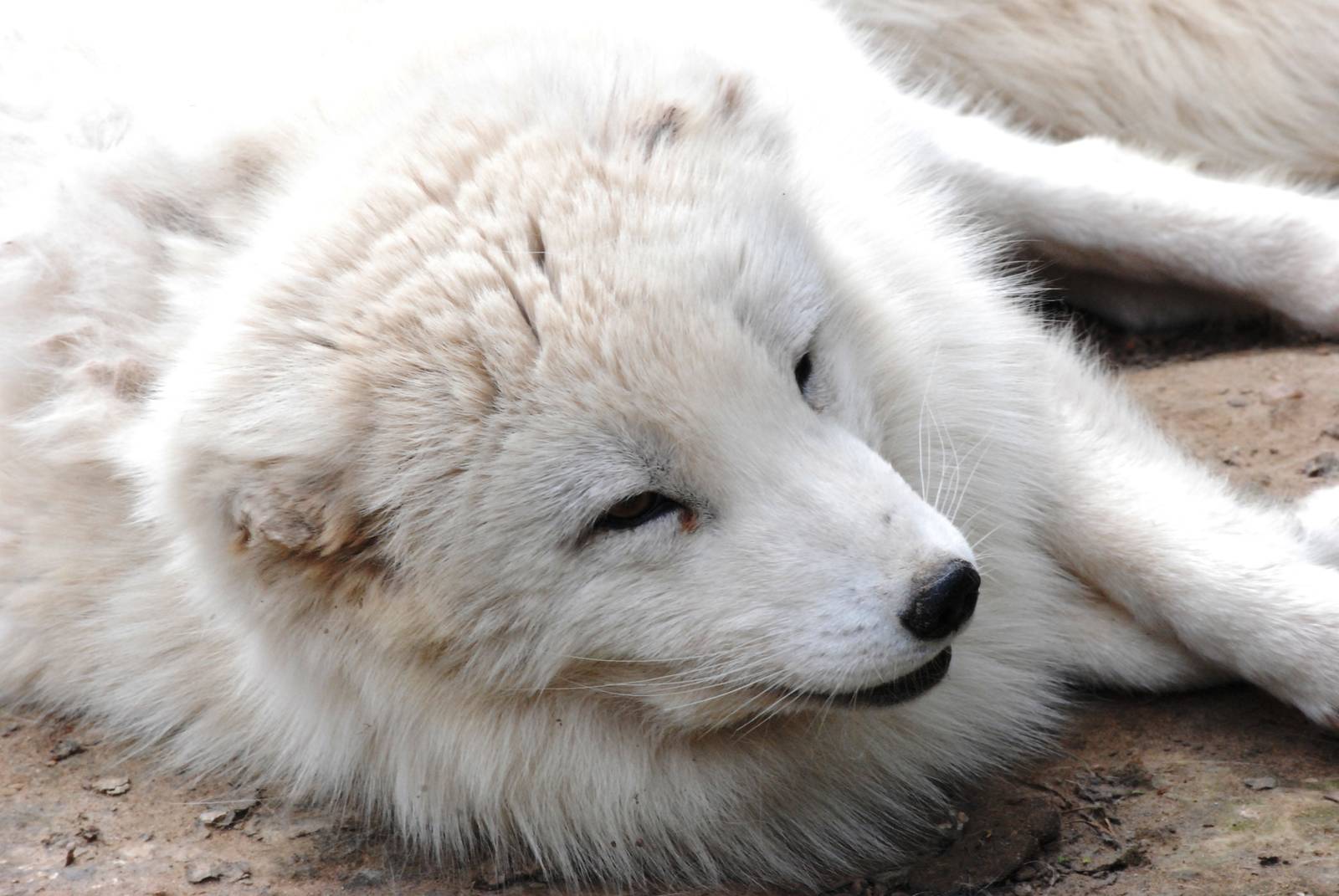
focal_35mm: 292
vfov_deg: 4.7
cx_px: 670
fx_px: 10892
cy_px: 448
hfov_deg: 7.0
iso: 1600
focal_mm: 195
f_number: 25
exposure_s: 1/160
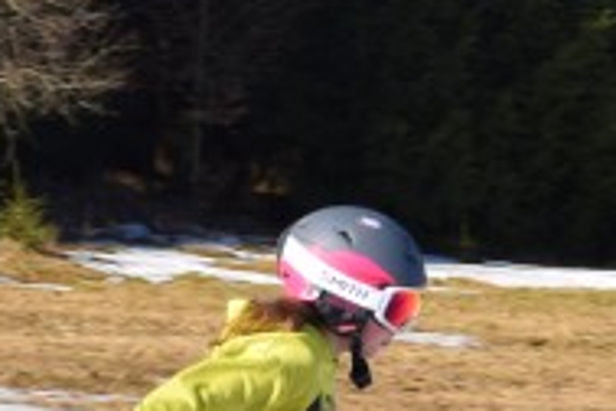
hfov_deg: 5.3
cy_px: 621
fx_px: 6673
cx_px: 460
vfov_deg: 3.5
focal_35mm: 390
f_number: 10
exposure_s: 1/400
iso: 200
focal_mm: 48
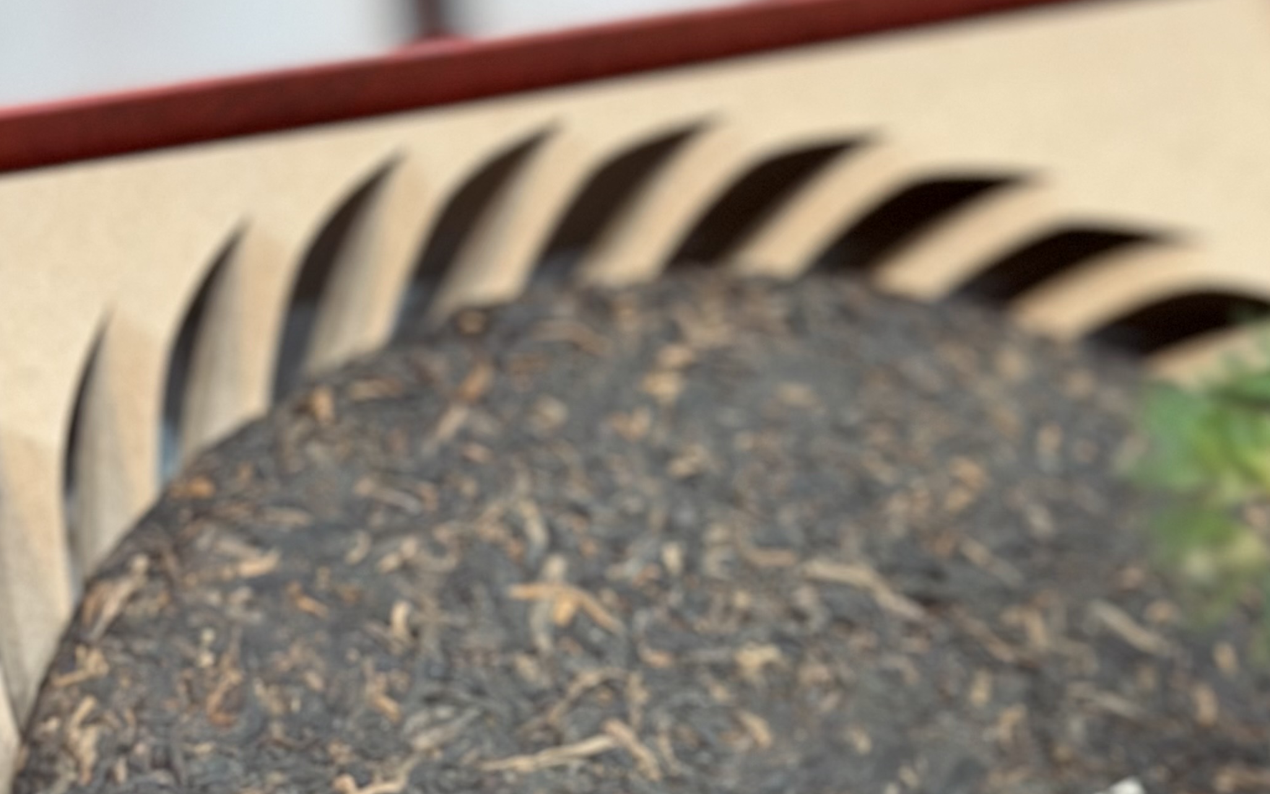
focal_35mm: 100
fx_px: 3461
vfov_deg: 12.7
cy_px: 965
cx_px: 934
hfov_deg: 20.6
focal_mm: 6.86
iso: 400
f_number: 1.78
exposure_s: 1/33
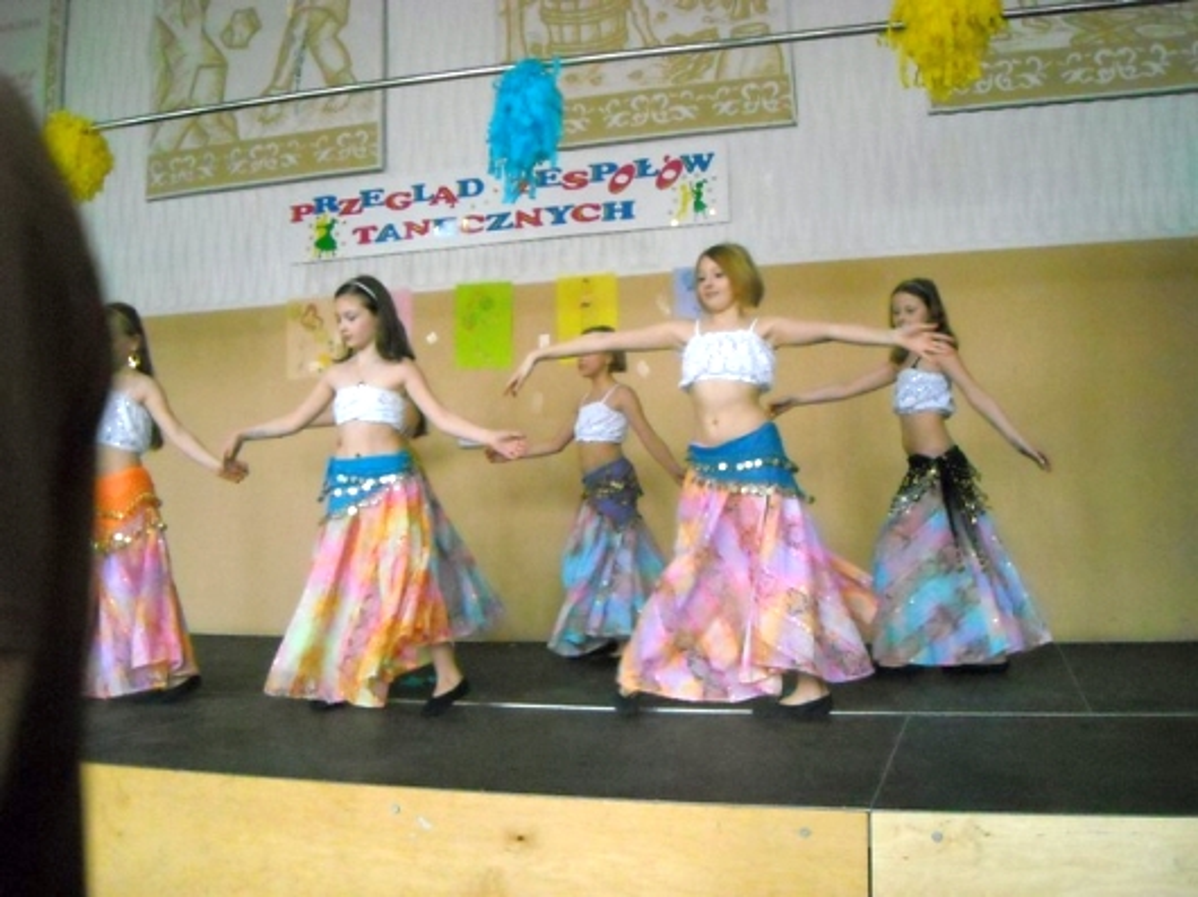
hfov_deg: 52.6
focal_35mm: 35
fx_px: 1211
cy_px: 448
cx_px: 599
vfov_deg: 40.7
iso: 800
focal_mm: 5.7
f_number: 2.8
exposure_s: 1/135
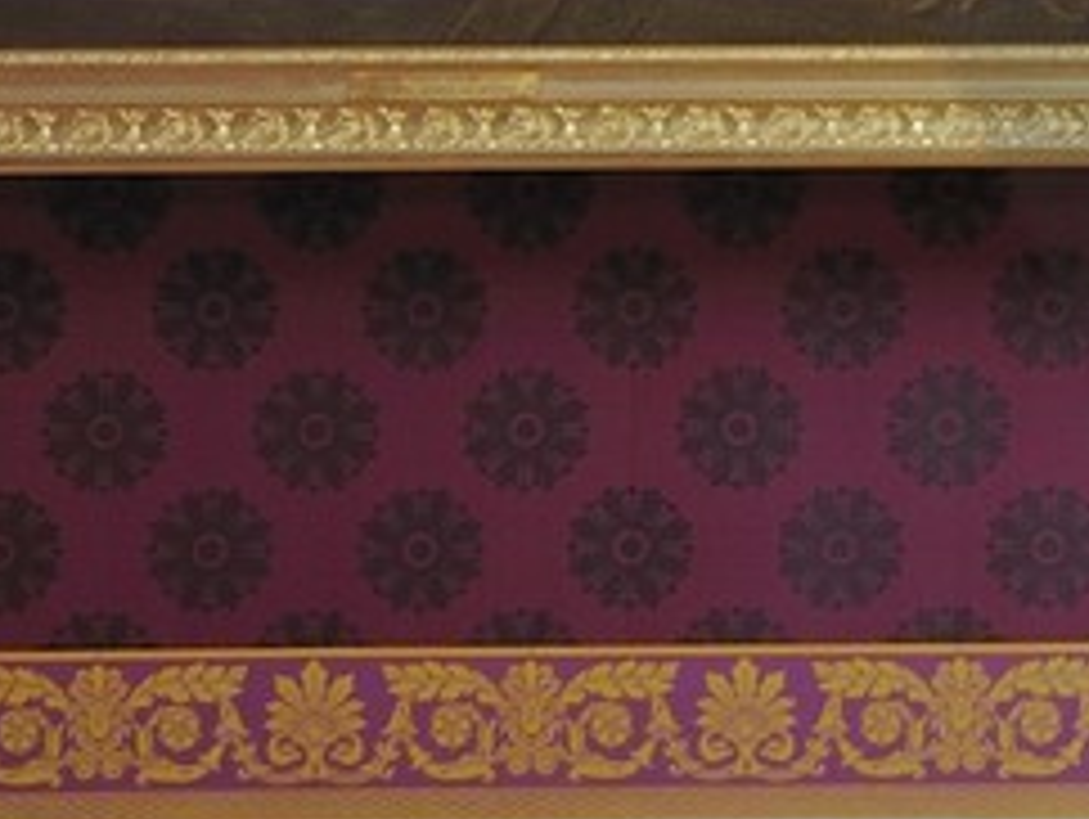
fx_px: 7999
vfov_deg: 5.8
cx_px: 2642
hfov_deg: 7.3
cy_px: -648
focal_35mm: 254
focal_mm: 40
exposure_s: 2
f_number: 10
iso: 200
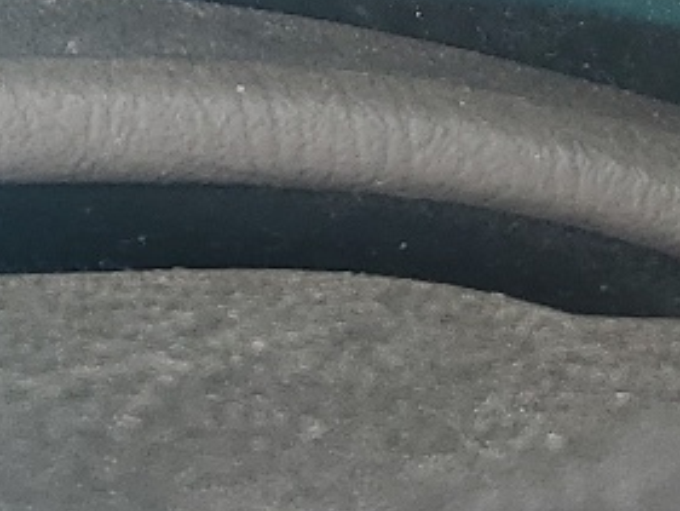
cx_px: -278
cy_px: -664
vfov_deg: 9.1
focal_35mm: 148
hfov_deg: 12.8
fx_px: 2909
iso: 50
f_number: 1.5
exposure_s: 1/123
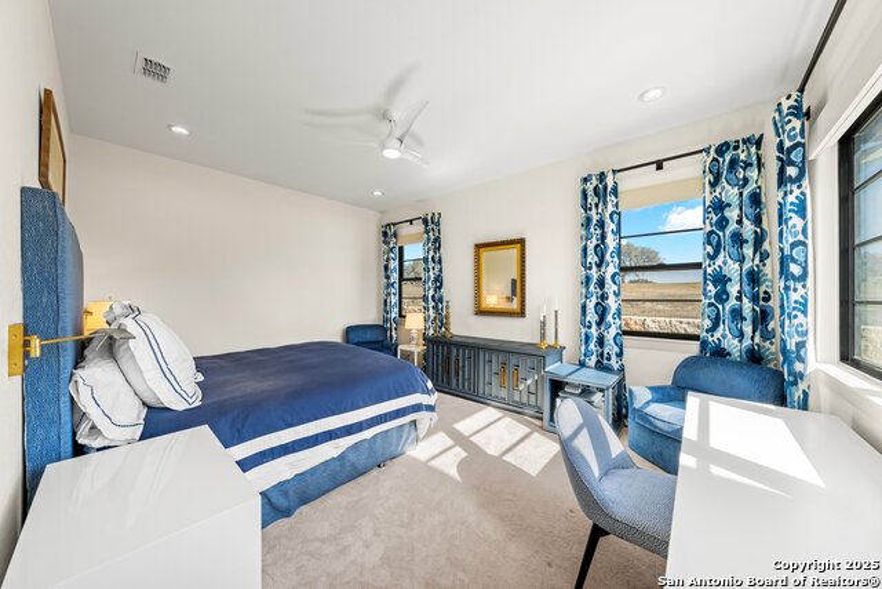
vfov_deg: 90.0
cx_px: 441
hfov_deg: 112.6
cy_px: 294
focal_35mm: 12
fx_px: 294
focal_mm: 12
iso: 100
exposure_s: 1/25
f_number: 8
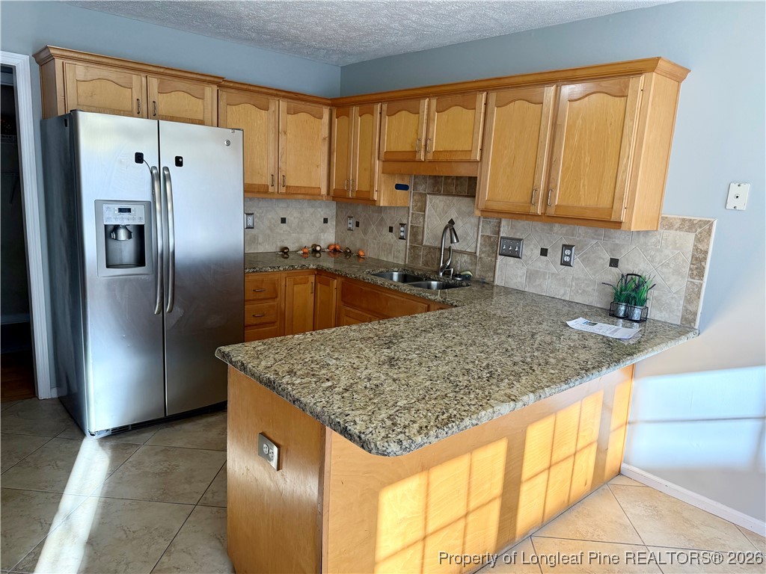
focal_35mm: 24
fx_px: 531
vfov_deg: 56.8
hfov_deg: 71.6
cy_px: 287
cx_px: 383
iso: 125
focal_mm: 6.76
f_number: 1.78
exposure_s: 1/240
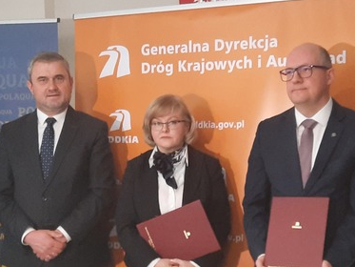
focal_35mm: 67
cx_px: 198
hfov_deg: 28.9
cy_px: 191
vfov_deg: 21.8
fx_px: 687
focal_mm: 4.6
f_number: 2
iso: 320
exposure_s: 1/60
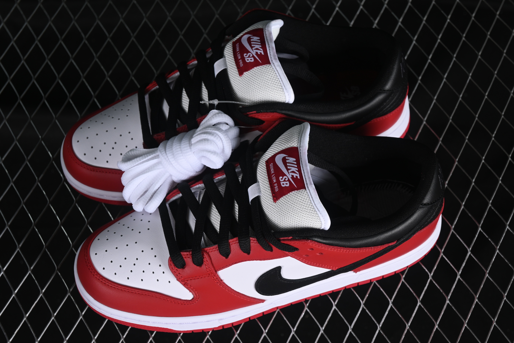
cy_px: 172
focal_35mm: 75
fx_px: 1071
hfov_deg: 27.0
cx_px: 257
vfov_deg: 18.2
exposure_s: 1/80
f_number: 7.1
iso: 160
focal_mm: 50
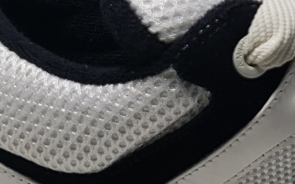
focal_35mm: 137
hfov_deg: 14.9
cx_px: 315
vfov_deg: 9.4
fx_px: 1102
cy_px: -67
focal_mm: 4.3
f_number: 1.5
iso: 50
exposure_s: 1/479
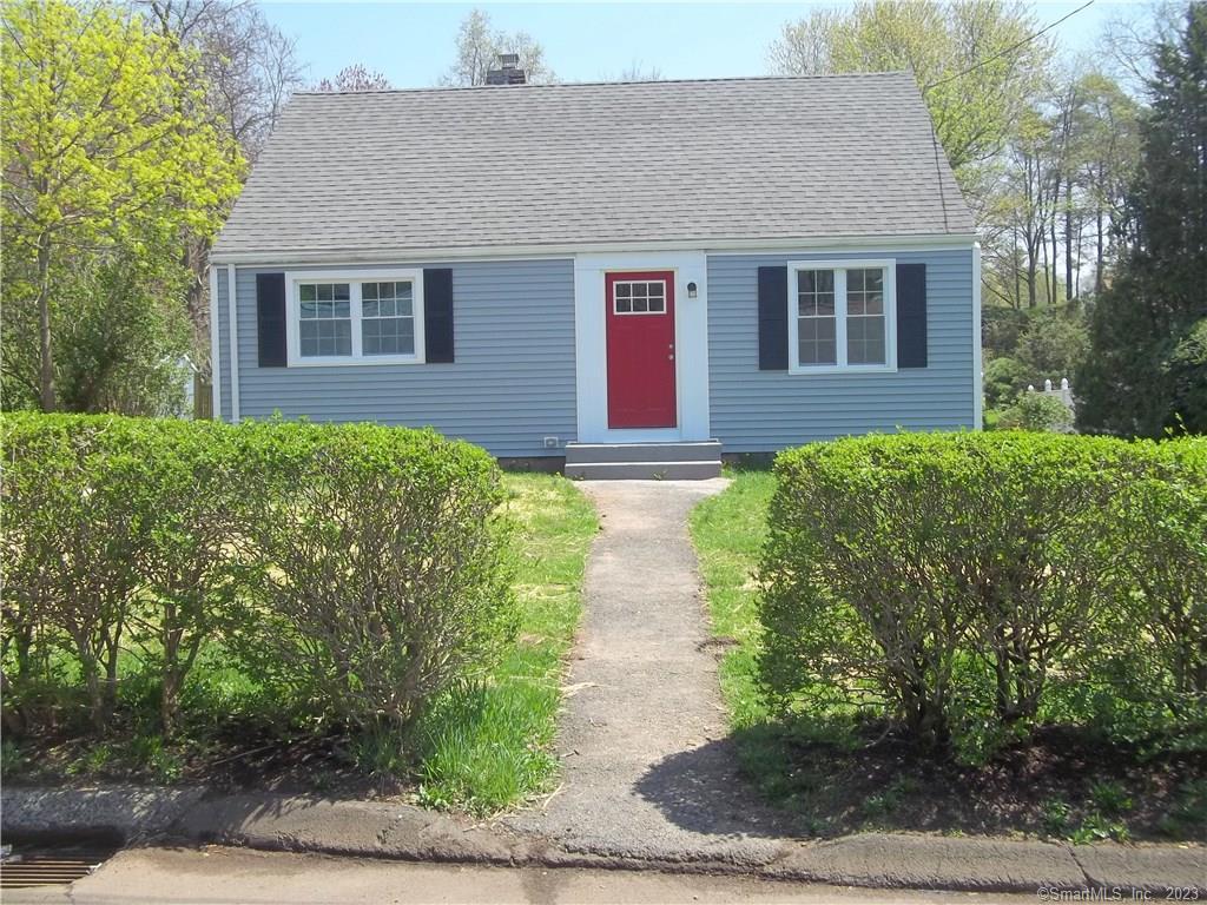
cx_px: 604
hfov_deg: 56.8
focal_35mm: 32
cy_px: 452
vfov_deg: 44.2
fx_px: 1116
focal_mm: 5.7
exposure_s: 1/60
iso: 64
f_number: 8.8
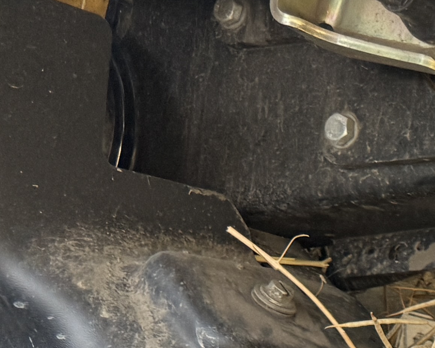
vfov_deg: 12.7
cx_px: 1016
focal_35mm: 116
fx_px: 1493
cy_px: 504
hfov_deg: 13.0
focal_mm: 6.76
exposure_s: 1/121
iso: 125
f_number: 1.78
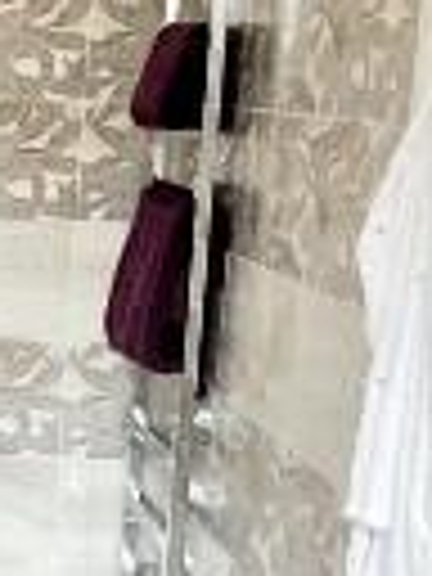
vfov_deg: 17.5
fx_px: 1864
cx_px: -598
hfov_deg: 11.1
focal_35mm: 112
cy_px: 378
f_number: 2.2
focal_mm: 2.22
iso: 100
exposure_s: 1/100
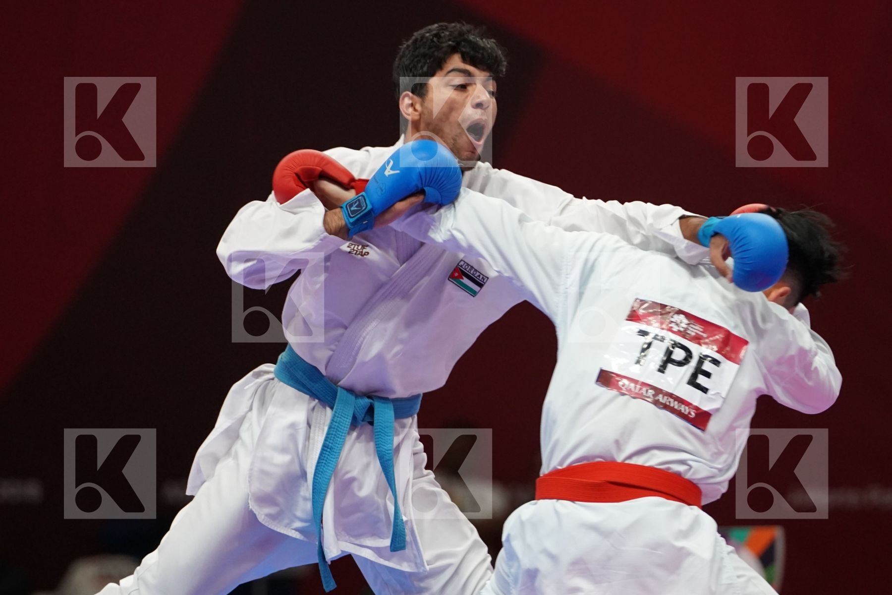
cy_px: 298
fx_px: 8845
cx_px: 446
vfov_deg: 3.9
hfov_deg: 5.8
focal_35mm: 357
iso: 3200
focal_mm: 238
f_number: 4
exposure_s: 1/1000
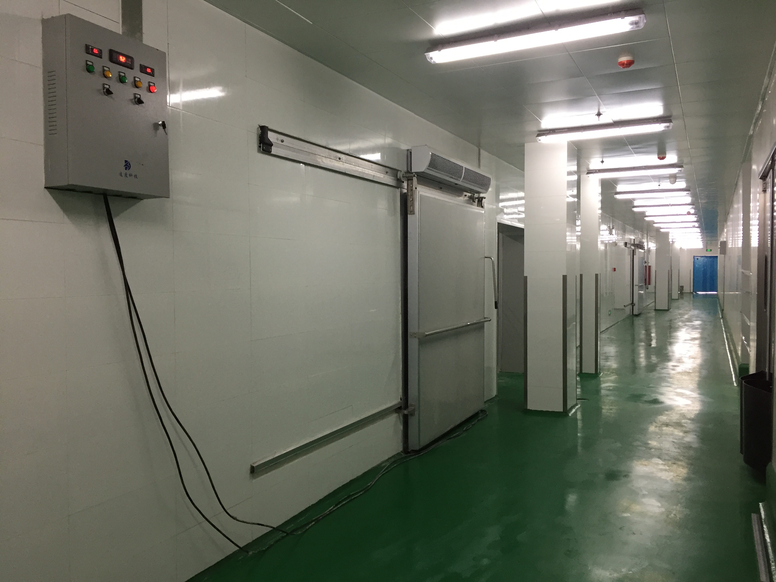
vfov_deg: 48.2
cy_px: 291
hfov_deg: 61.7
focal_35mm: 29
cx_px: 388
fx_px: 650
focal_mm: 4.15
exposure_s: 1/33
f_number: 2.2
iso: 50
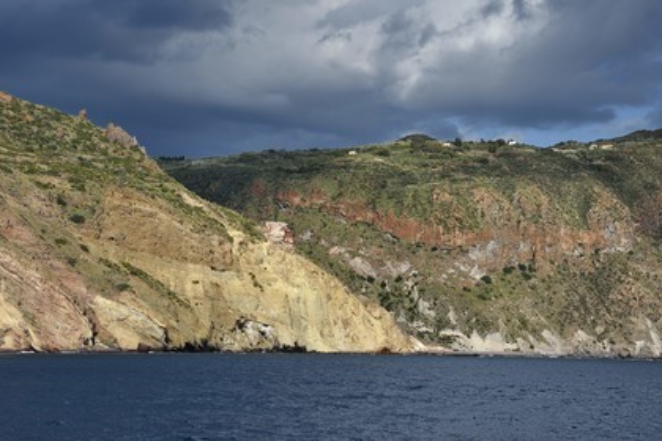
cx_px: 331
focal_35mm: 105
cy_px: 220
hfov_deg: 19.5
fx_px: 1931
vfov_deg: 13.0
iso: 200
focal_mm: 105
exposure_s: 1/800
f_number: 8
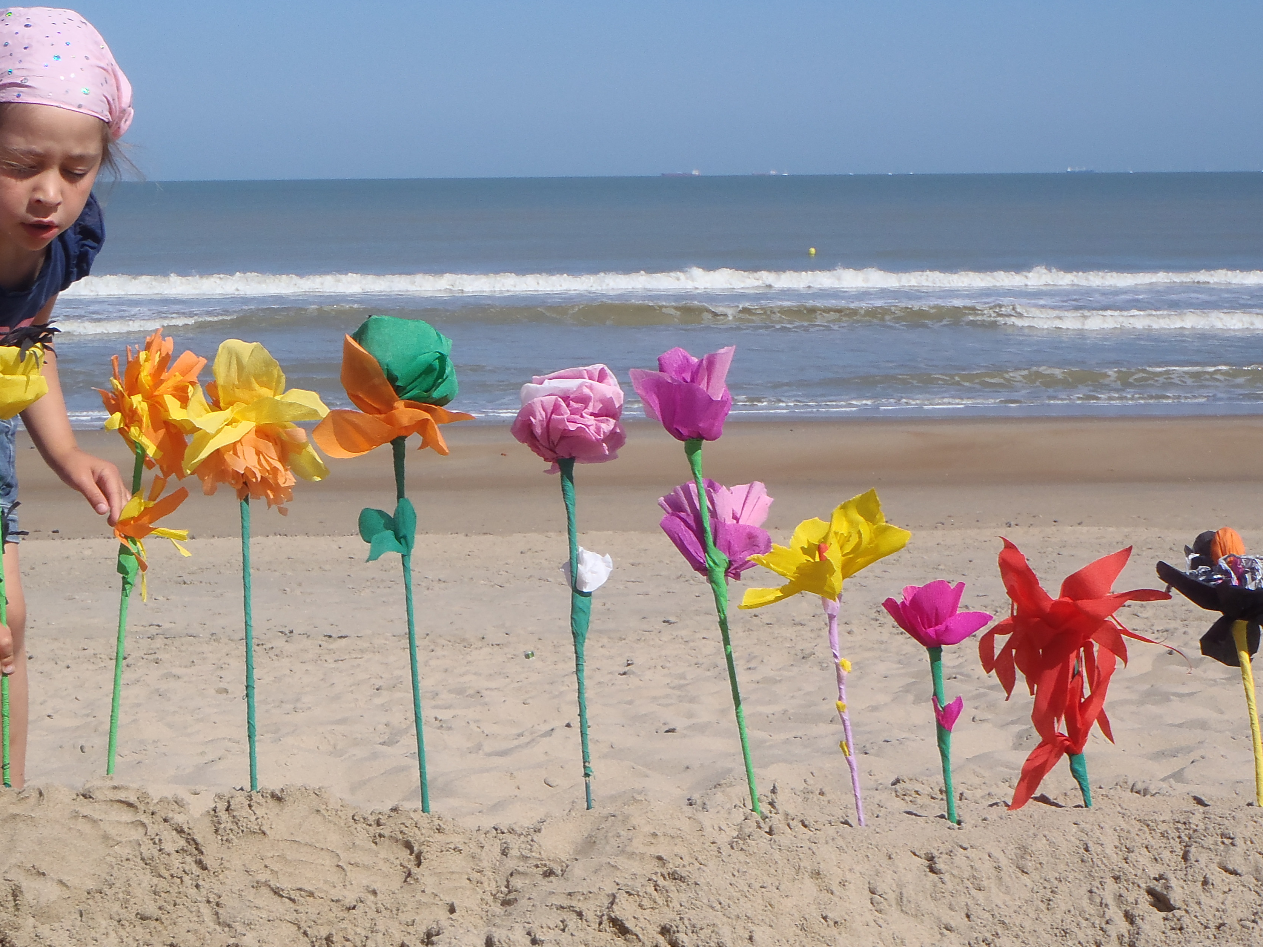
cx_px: 509
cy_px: 469
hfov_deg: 26.6
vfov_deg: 20.2
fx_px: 2663
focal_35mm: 73
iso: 80
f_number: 7.1
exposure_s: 1/400
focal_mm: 10.34
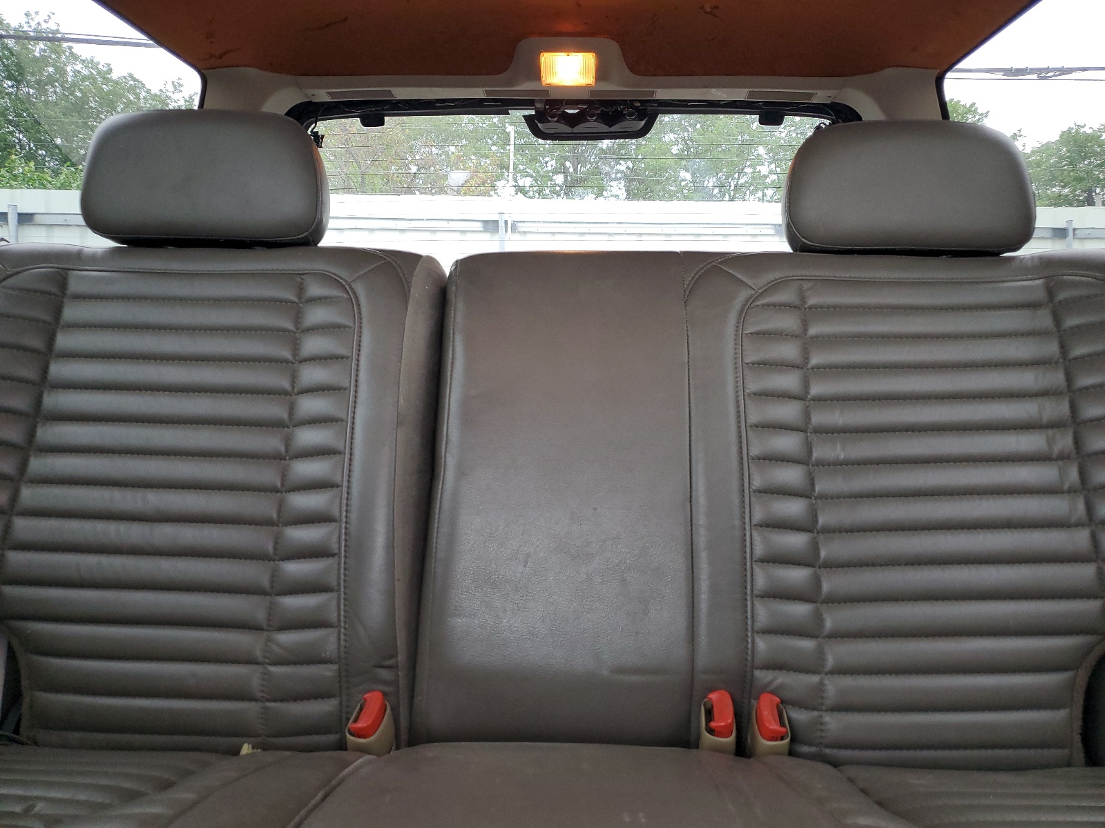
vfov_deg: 53.1
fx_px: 830
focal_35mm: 26
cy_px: 414
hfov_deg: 67.3
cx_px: 552
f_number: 1.5
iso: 120
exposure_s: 1/60.2
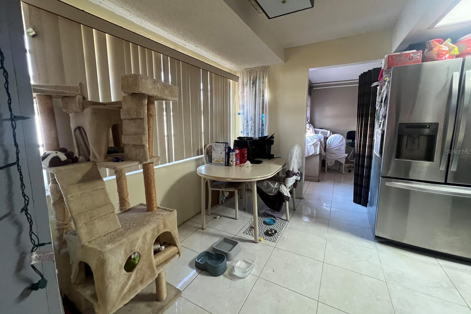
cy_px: 151
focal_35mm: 14
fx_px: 183
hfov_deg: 104.2
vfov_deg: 81.2
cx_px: 230
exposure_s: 1/60
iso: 500
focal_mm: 1.57
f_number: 1.8
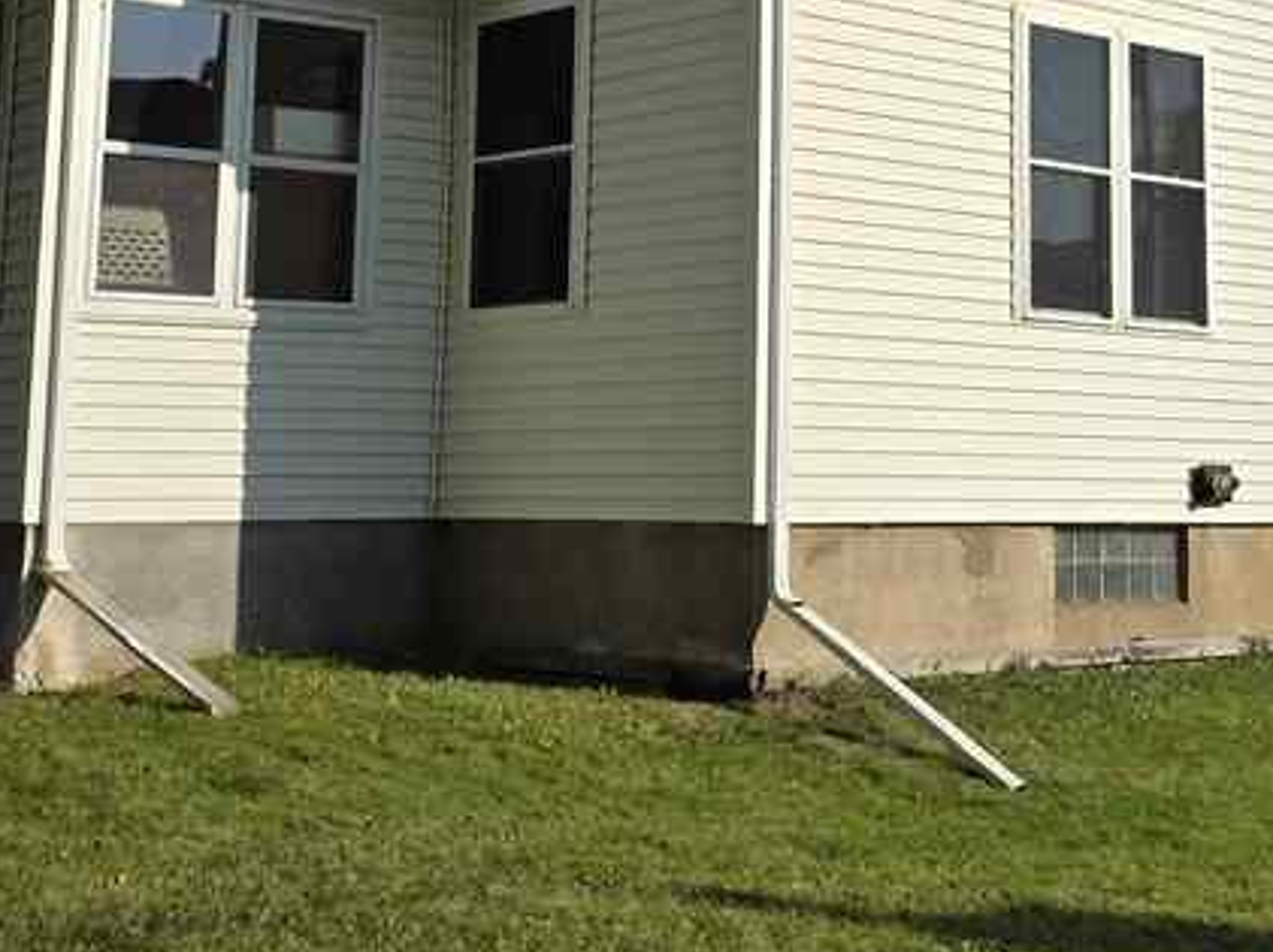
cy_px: 42
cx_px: 865
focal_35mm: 70
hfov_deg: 27.6
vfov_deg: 20.4
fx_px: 2572
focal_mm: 6.3
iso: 80
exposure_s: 1/7626
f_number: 1.7
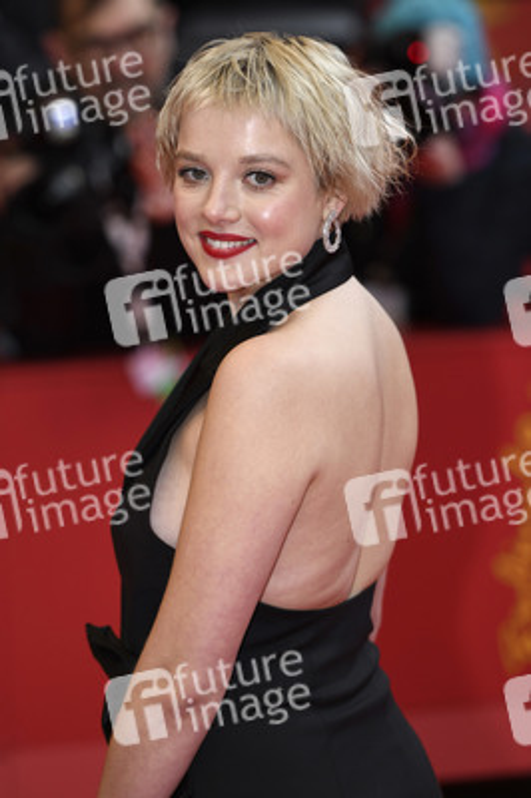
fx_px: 3546
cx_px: 266
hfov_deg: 8.6
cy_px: 399
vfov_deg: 12.8
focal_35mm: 160
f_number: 3.5
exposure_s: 1/640
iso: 640
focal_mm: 160
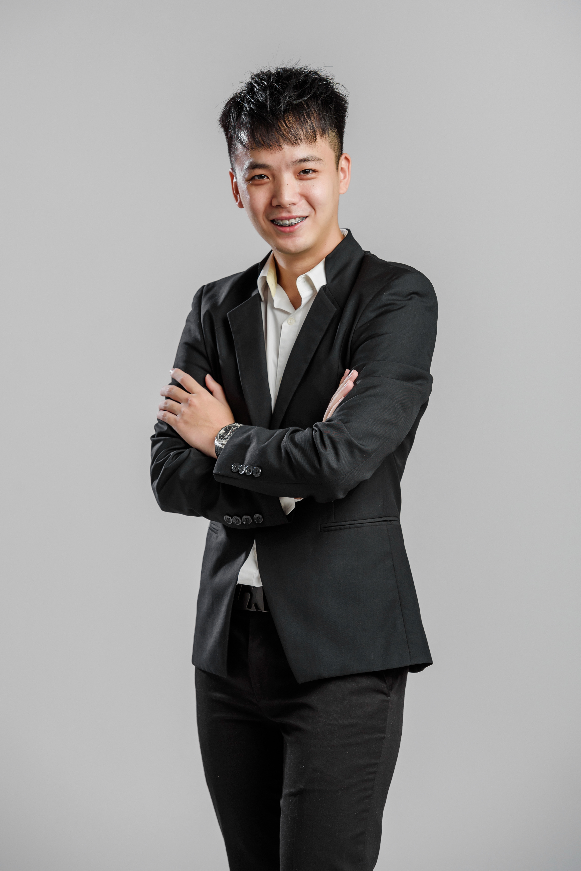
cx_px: 290
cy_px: 436
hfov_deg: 8.6
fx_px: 3869
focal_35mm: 160
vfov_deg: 12.8
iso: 100
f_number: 6.3
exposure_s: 1/160
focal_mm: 160
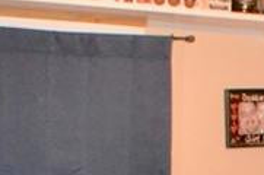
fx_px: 1369
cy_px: 287
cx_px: 302
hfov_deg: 10.9
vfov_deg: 7.2
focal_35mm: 187
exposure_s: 1/25
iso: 3200
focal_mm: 22
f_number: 3.8
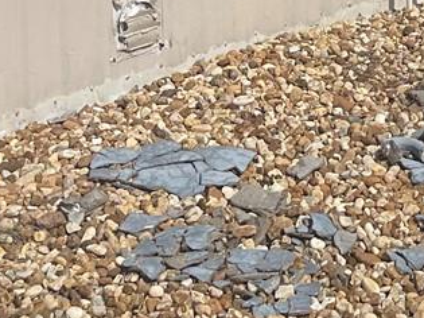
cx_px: 394
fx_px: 1616
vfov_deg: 10.2
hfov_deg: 14.8
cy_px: -356
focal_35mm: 132
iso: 50
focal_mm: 5.1
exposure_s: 1/15152
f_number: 1.6
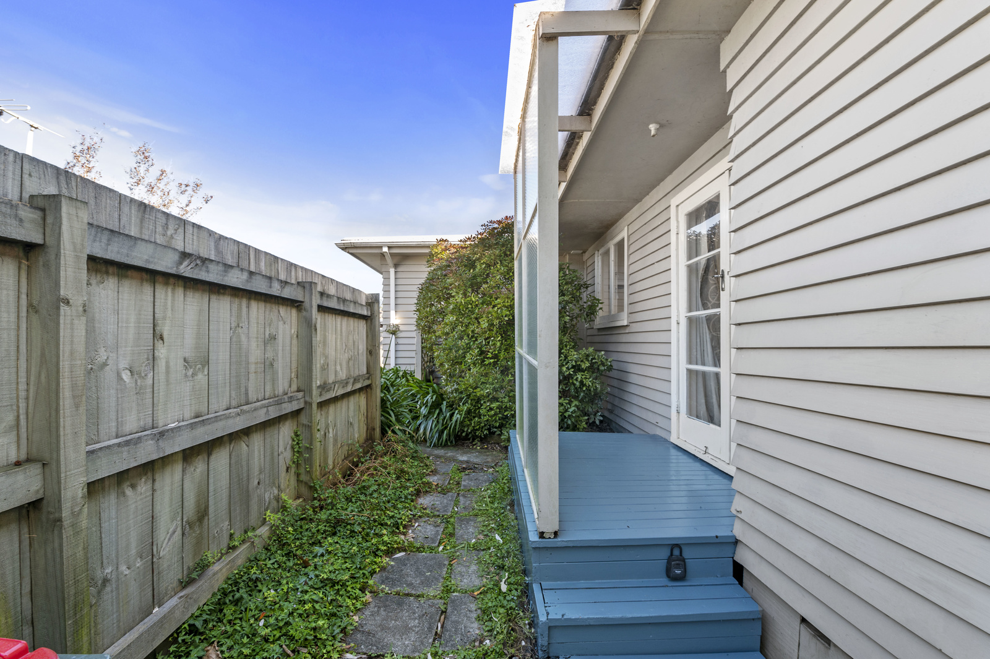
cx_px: 495
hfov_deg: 100.4
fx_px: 412
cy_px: 330
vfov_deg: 77.3
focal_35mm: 15
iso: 200
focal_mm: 15
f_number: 8
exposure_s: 1/40
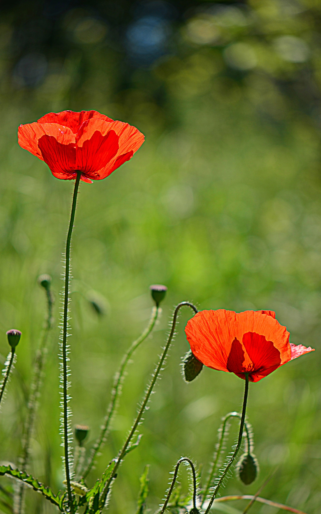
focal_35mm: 131
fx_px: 1827
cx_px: 155
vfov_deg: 16.0
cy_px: 258
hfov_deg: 10.0
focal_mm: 85
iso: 100
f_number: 3.5
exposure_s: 1/1000
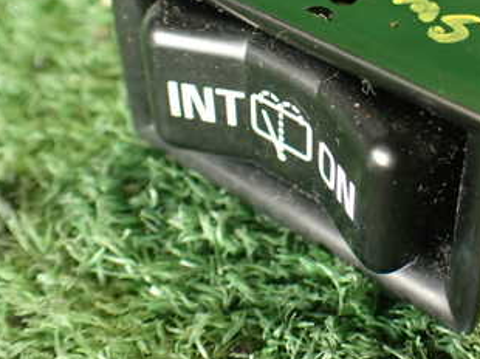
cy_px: 70
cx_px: 358
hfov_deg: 30.7
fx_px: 859
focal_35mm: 62
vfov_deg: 23.3
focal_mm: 5.79
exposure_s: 1/30
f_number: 2.4
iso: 400
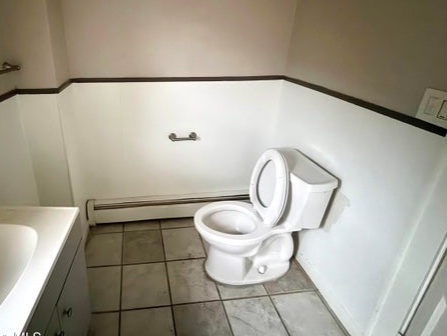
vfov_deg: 64.7
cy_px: 120
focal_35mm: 20
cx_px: 162
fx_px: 258
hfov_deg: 79.9
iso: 1250
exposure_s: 1/8
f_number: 2.2
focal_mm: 2.22
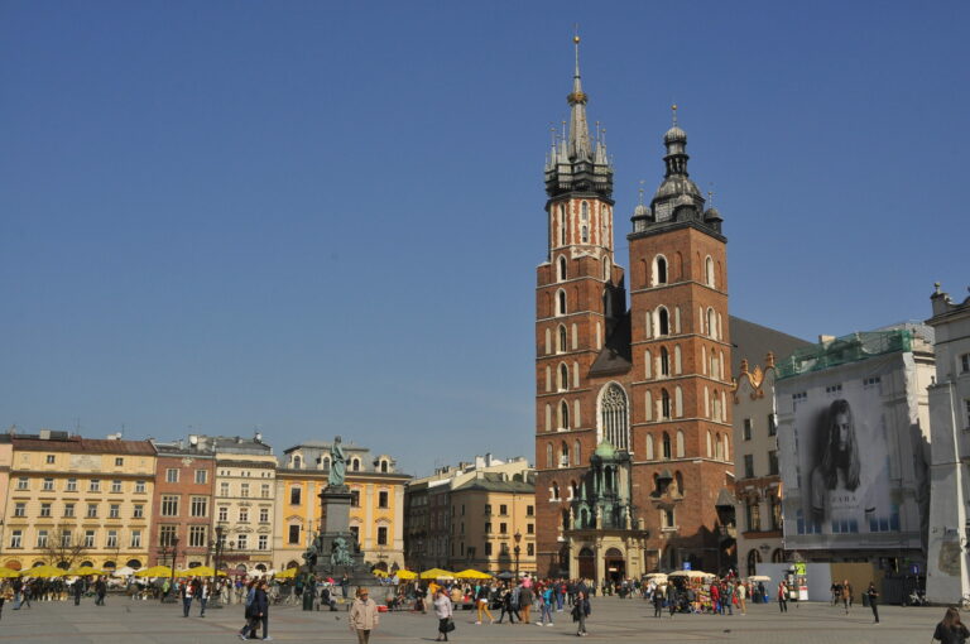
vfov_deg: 34.1
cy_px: 322
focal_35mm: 39
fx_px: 1049
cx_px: 485
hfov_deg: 49.6
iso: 200
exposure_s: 1/500
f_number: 11
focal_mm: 26
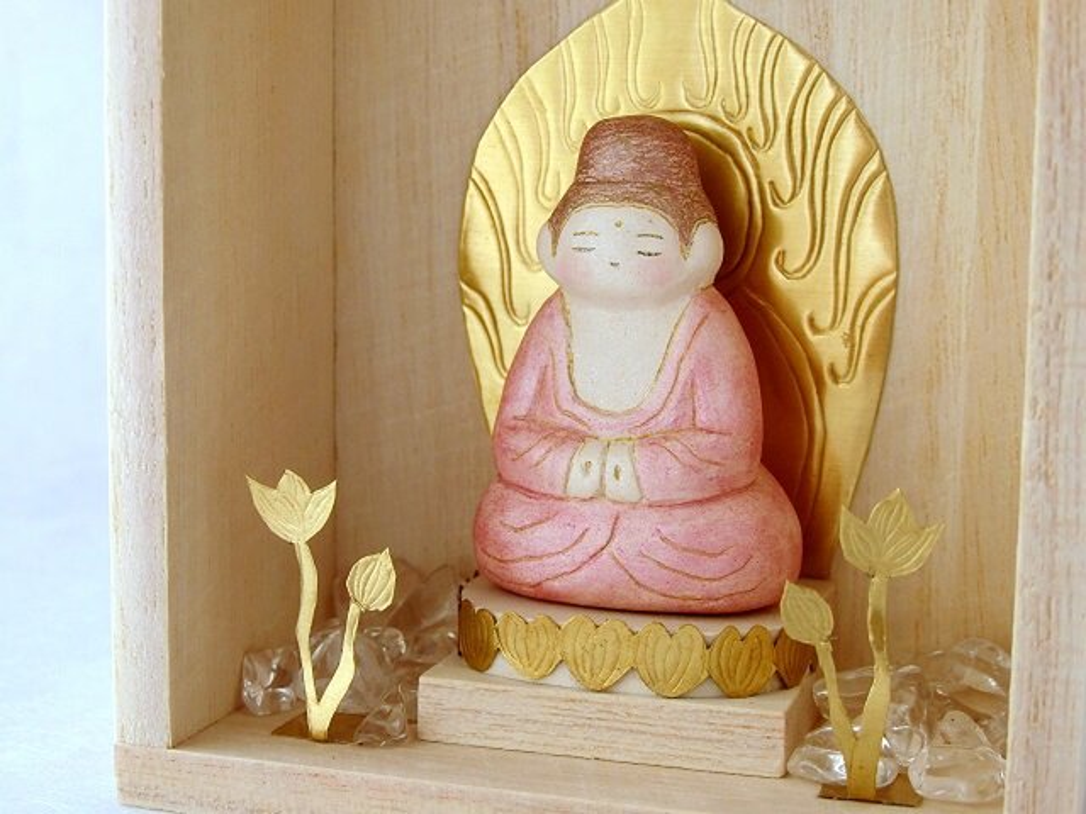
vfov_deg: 22.3
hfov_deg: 29.4
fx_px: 2071
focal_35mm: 66
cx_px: 543
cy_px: 407
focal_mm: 11.9
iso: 125
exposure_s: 1/100
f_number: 4.4
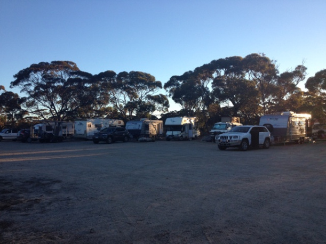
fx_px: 330
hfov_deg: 52.6
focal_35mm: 35
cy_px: 122
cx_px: 163
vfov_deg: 40.7
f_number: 2.4
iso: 50
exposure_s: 1/531
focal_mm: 4.28
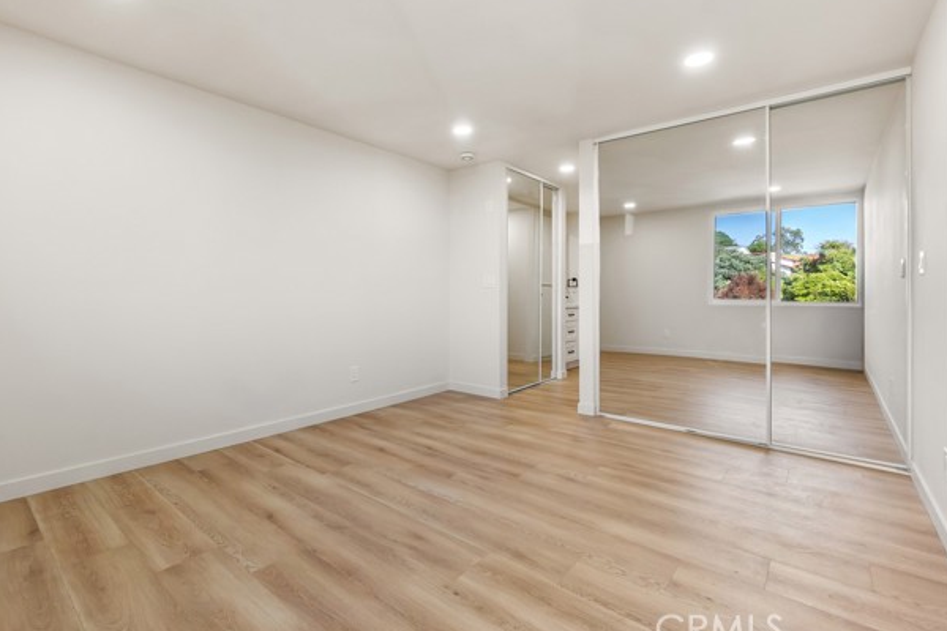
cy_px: 315
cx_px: 450
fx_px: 421
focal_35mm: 16
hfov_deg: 96.7
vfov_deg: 73.7
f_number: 8
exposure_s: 1/30
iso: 400
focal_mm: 10
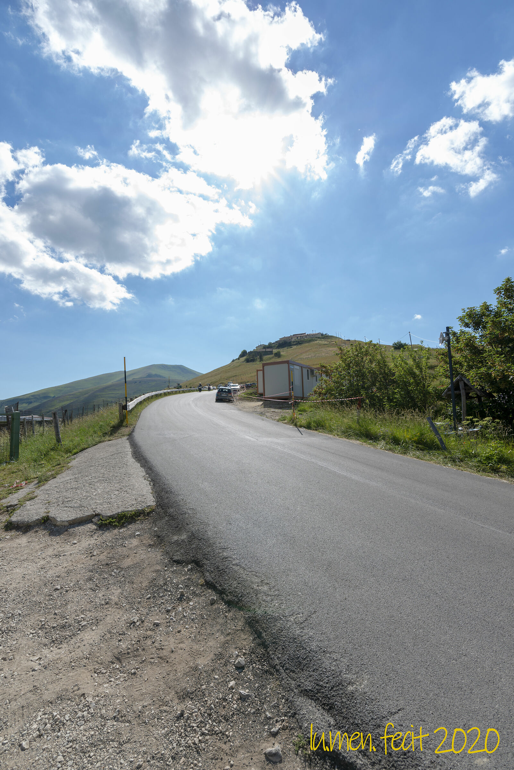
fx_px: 321
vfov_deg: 100.4
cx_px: 257
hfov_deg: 77.4
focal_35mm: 15
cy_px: 385
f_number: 9
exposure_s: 1/100
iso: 100
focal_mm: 15
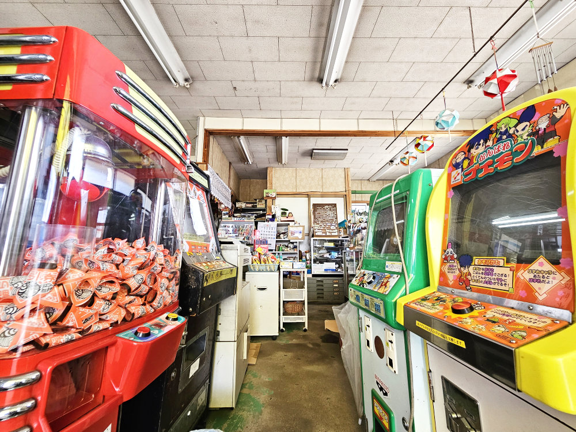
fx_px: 216
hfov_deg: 106.2
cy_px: 216
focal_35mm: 13
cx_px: 288
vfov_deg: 89.9
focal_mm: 2.2
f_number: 2.2
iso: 100
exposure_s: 1/71
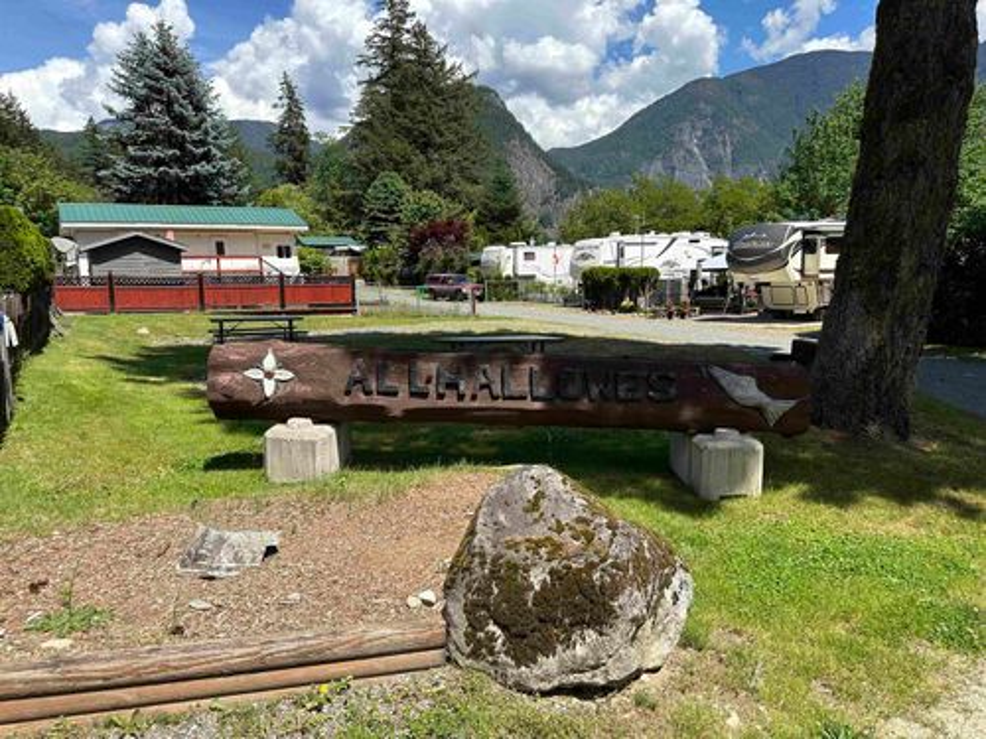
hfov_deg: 71.6
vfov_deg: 56.8
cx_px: 493
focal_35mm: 24
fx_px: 684
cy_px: 370
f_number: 1.78
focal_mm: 6.86
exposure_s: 1/3155
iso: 80
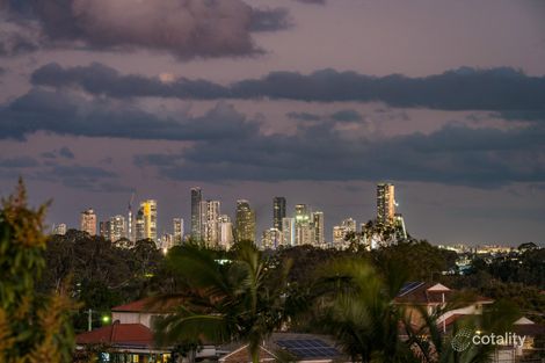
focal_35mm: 157
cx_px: 272
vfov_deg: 8.7
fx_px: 2376
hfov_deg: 13.1
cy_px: 182
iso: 500
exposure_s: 2.5
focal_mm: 157
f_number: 7.1
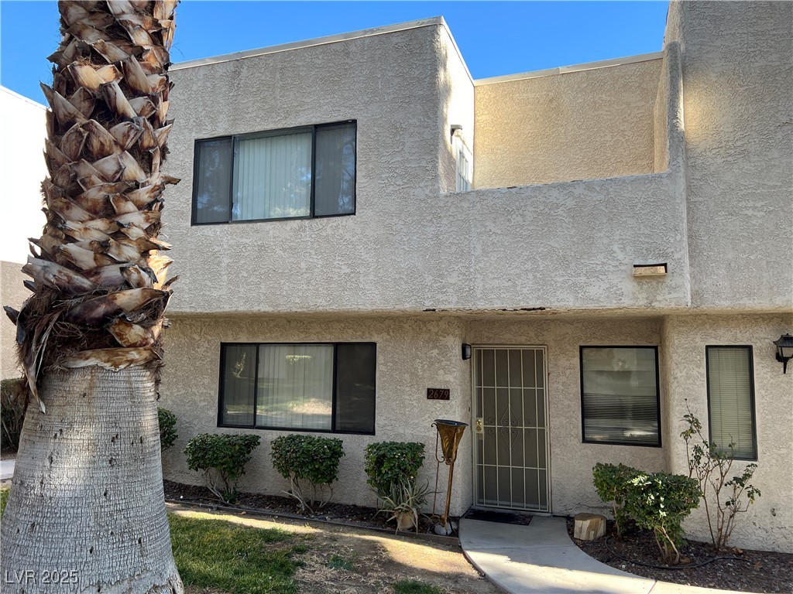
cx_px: 396
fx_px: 596
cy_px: 297
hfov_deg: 67.3
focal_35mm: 26
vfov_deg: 53.1
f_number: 1.5
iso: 50
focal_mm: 5.7
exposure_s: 1/418
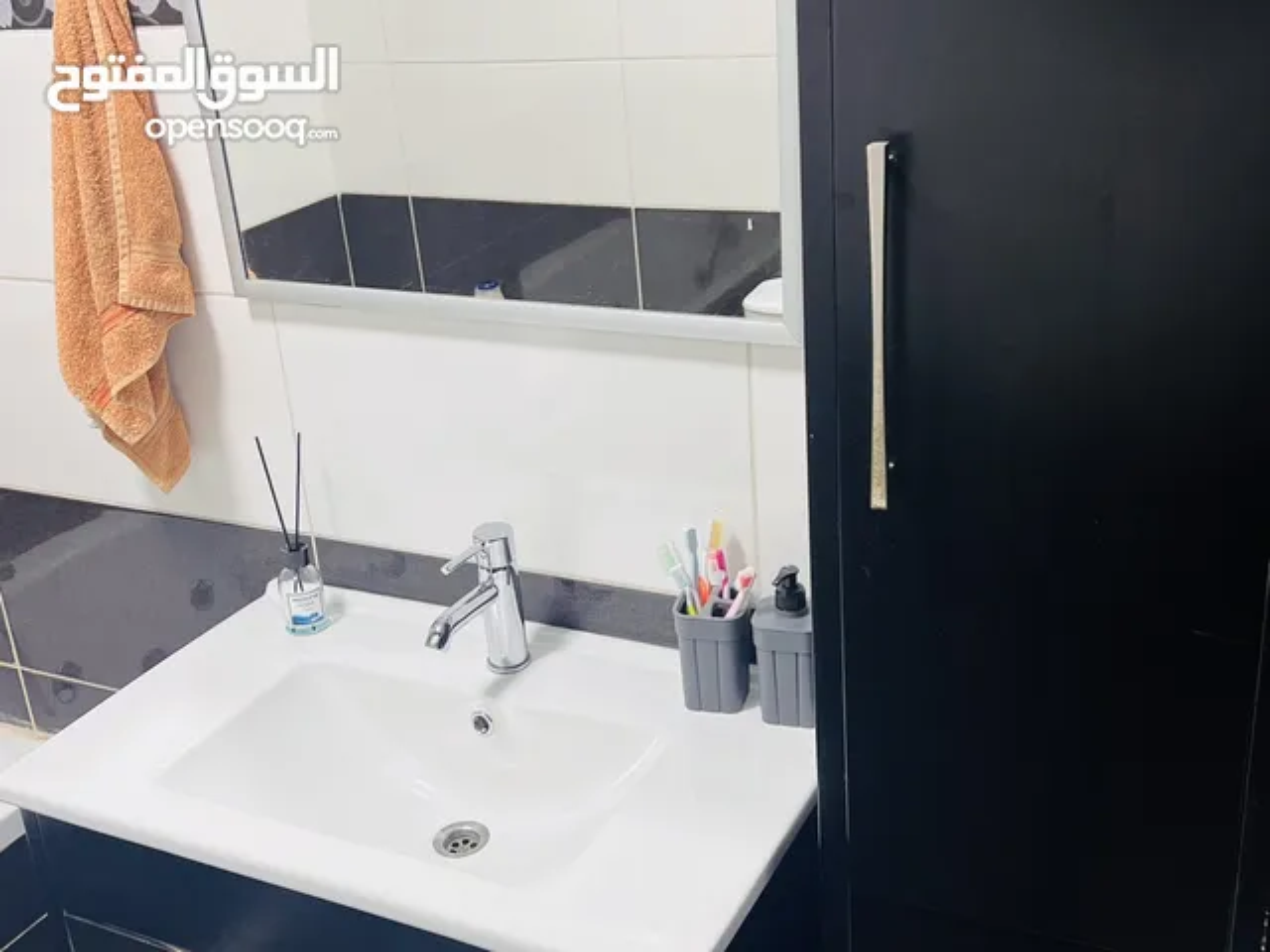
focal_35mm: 26
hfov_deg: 67.3
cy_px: 476
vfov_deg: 53.1
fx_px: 954
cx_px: 635
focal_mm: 5.7
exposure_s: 1/100
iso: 100
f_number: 1.5
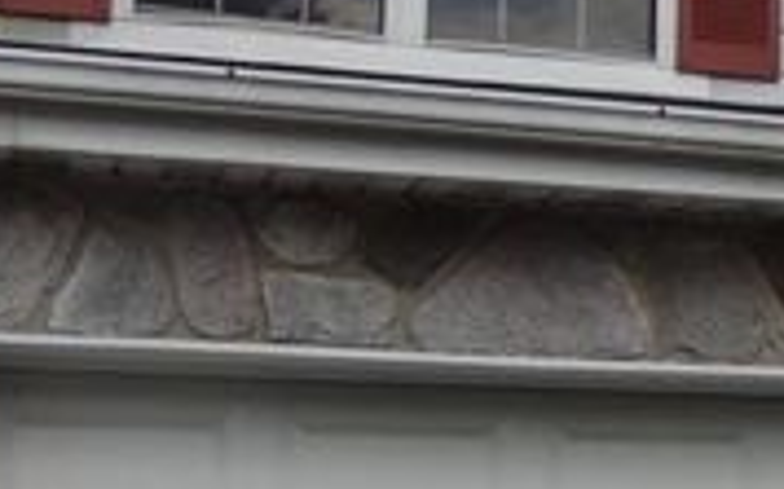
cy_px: 333
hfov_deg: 17.9
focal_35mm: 110
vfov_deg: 11.9
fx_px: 2349
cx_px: 973
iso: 100
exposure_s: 1/320
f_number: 3.6
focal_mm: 6.42
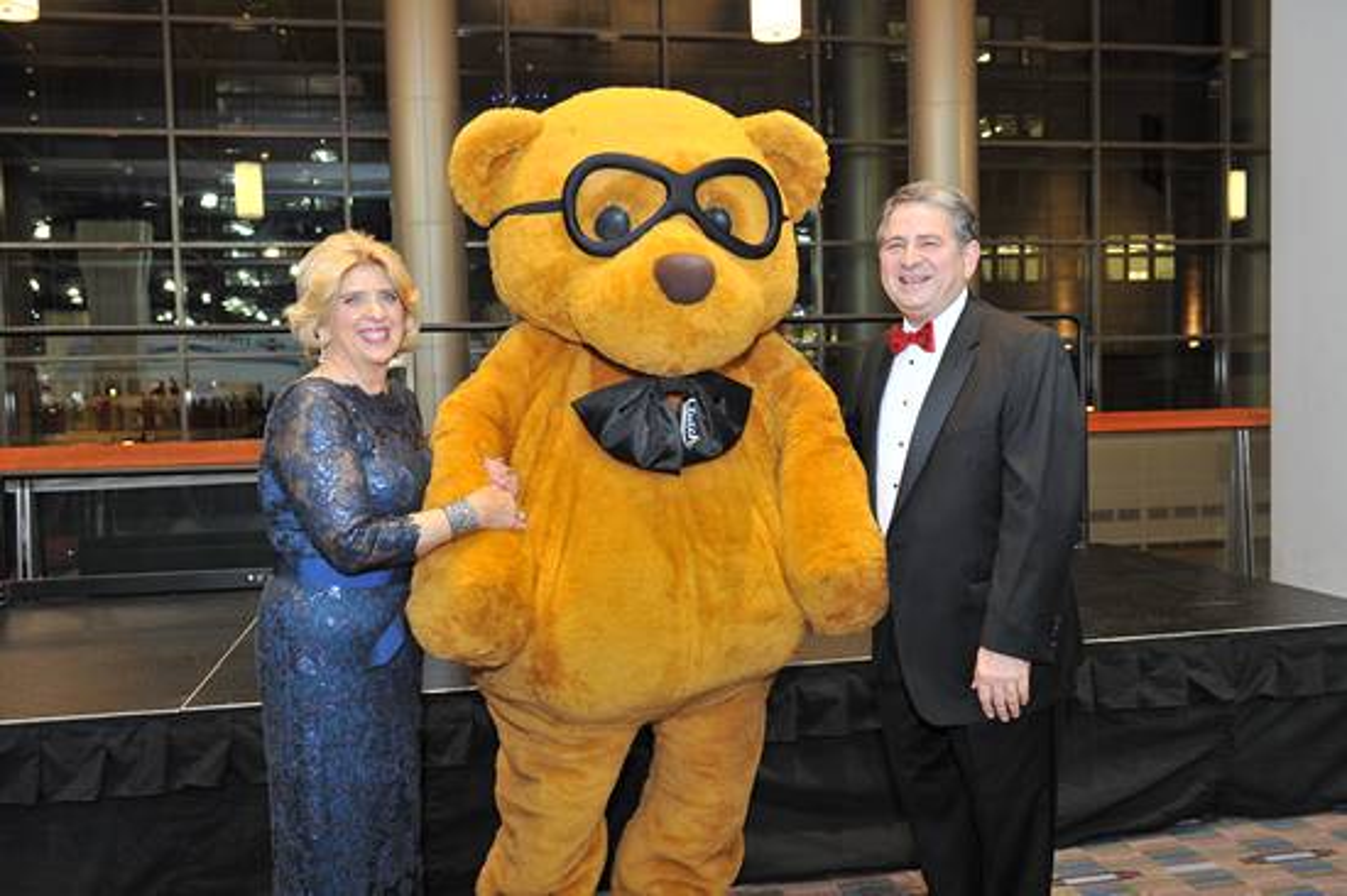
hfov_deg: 58.7
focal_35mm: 32
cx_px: 674
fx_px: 1197
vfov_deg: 41.1
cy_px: 448
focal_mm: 32
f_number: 5.6
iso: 1600
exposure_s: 1/60
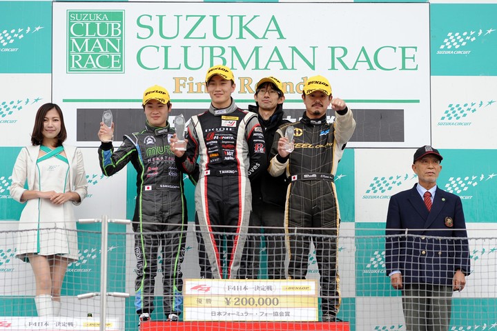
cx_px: 248
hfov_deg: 11.4
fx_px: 2485
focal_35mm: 180
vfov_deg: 7.6
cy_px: 166
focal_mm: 180
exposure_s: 1/250
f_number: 4
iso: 400
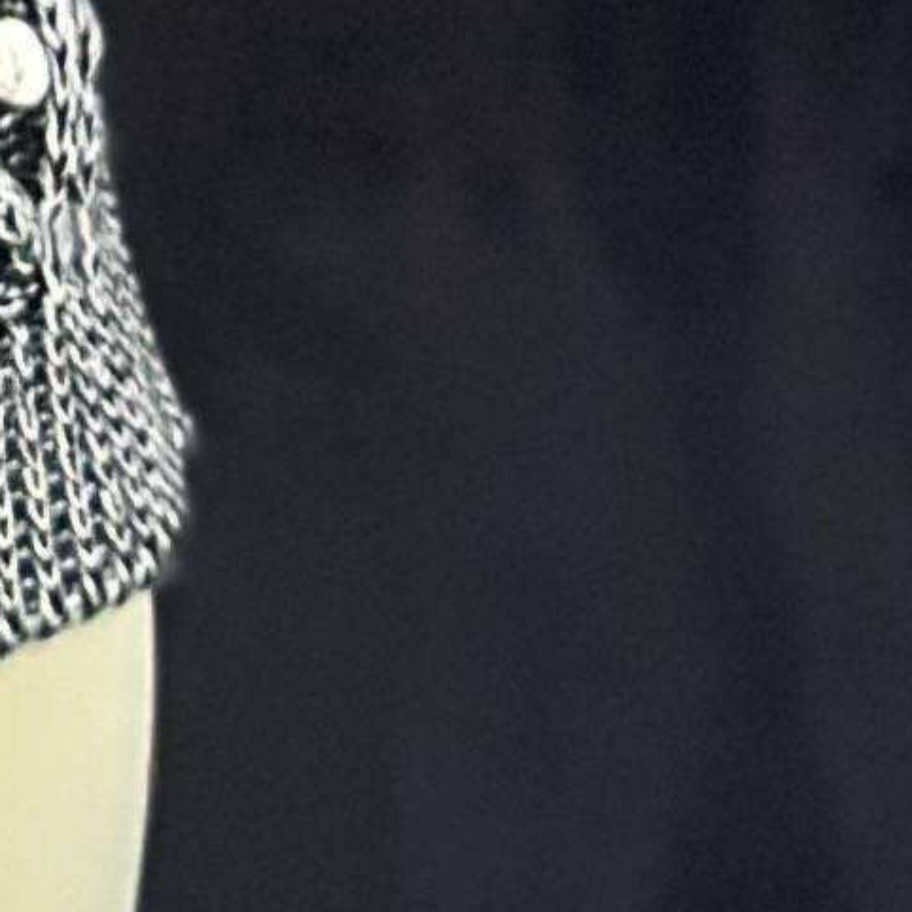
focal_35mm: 355
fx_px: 10582
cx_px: -1124
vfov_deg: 4.8
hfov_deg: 4.8
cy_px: -1608
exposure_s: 1/40
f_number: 1.78
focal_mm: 6.86
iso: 400
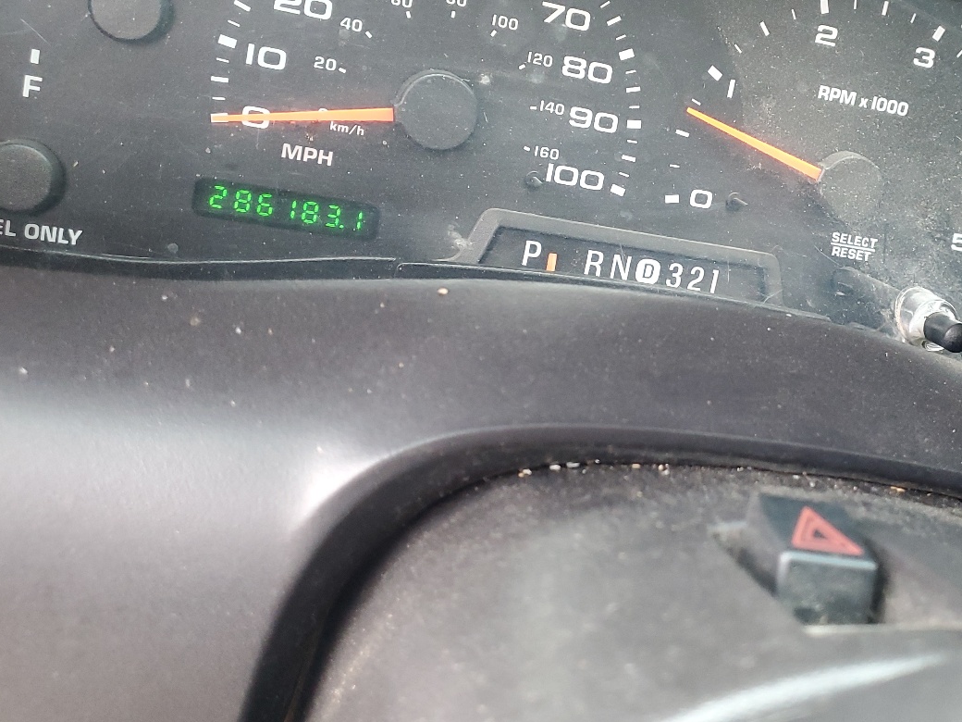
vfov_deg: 35.6
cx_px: 688
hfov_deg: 45.6
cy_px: 244
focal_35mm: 40
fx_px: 1112
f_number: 1.5
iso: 241
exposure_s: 1/60.2
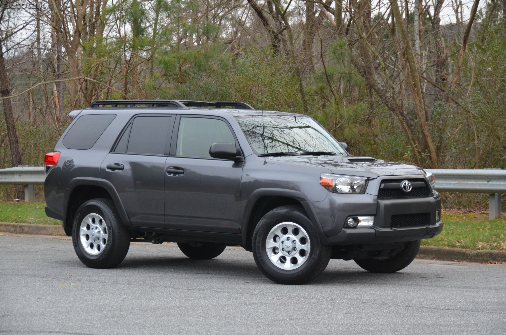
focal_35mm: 98
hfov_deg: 21.0
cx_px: 253
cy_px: 168
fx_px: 1368
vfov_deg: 14.0
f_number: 5
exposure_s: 1/100
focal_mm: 65
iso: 1600
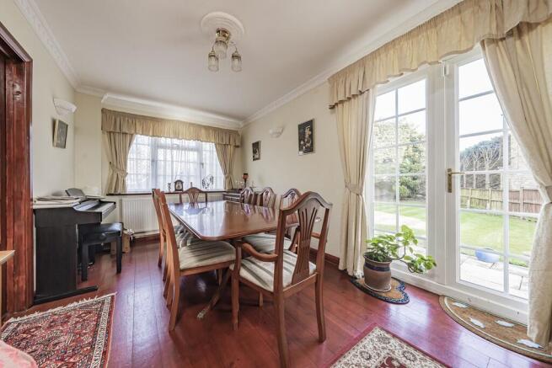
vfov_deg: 90.0
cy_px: 184
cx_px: 276
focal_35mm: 12
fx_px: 184
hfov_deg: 112.6
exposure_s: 1/10
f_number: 9
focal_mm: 12
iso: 320
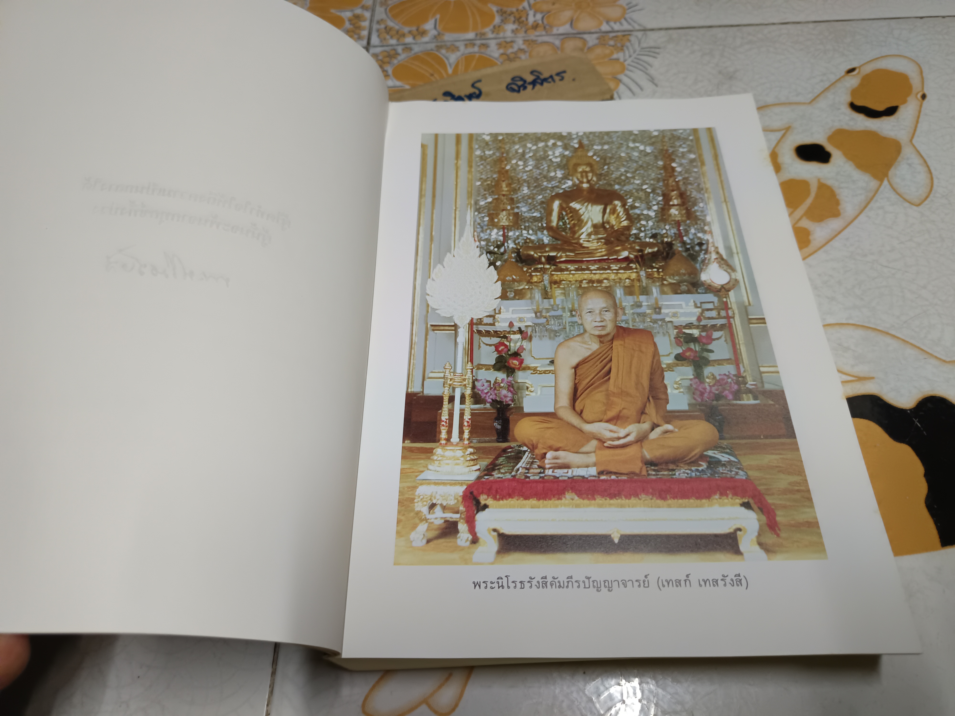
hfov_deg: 71.6
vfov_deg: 56.8
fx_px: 662
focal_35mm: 24
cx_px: 478
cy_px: 358
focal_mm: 5.31
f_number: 1.7
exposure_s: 1/50
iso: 970
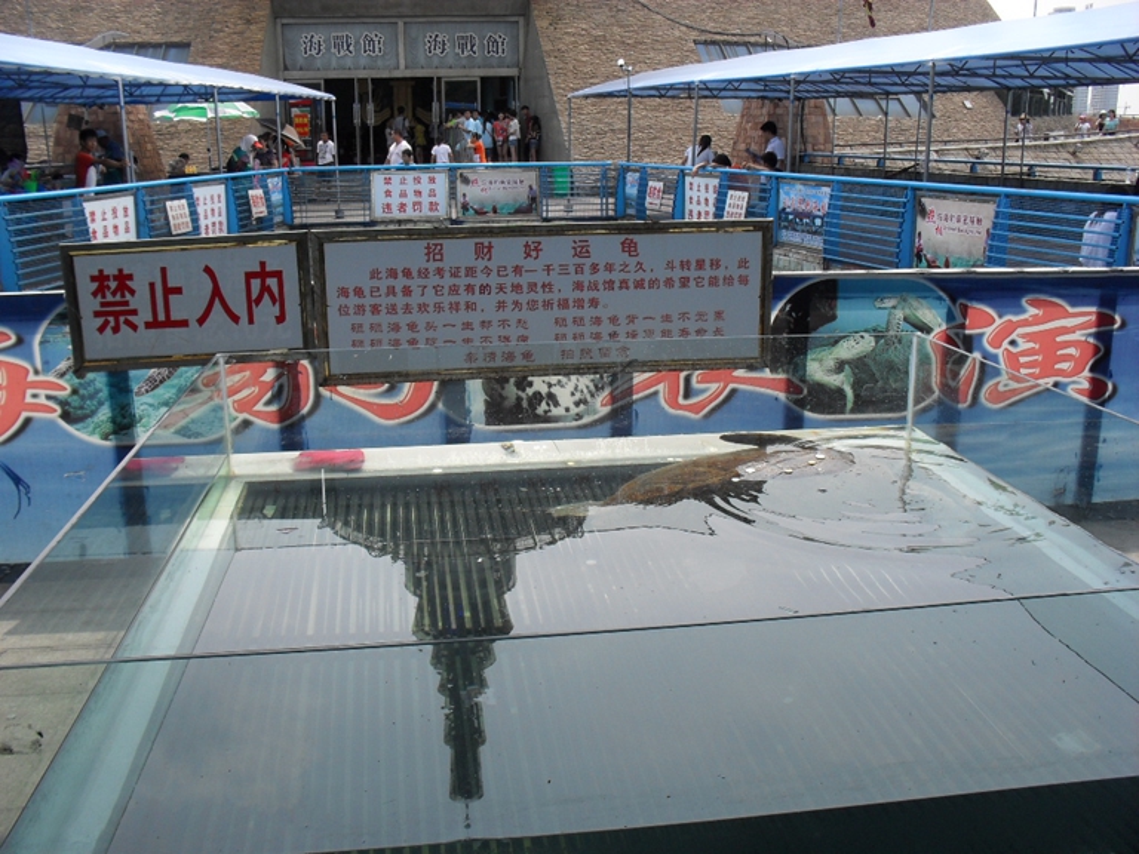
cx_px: 570
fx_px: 1152
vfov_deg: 40.7
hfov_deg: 52.6
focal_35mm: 35
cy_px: 427
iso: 100
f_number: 8.4
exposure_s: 1/180
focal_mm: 6.3
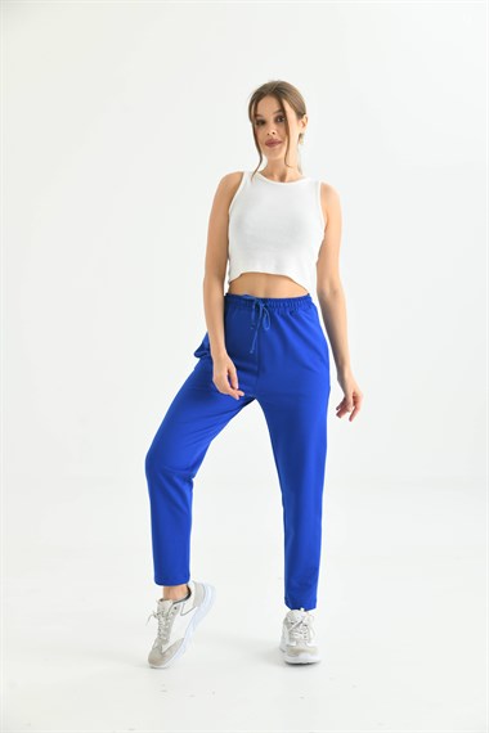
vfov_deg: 38.2
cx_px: 244
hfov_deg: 26.0
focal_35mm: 52
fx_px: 1059
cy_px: 366
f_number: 5.6
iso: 160
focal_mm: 52
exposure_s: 1/125
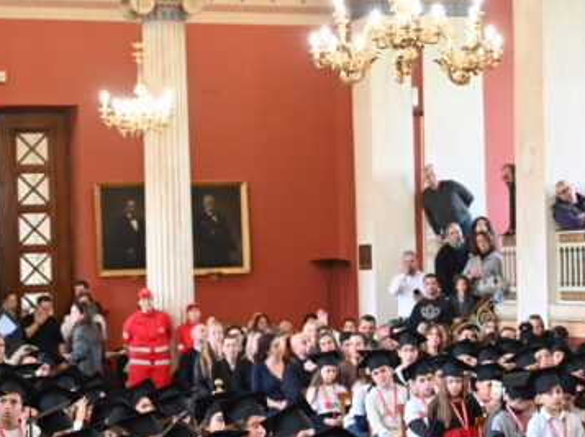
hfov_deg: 19.3
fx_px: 1722
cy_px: 310
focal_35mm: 102
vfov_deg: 14.4
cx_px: 316
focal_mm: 44
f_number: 2.8
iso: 800
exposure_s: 1/125
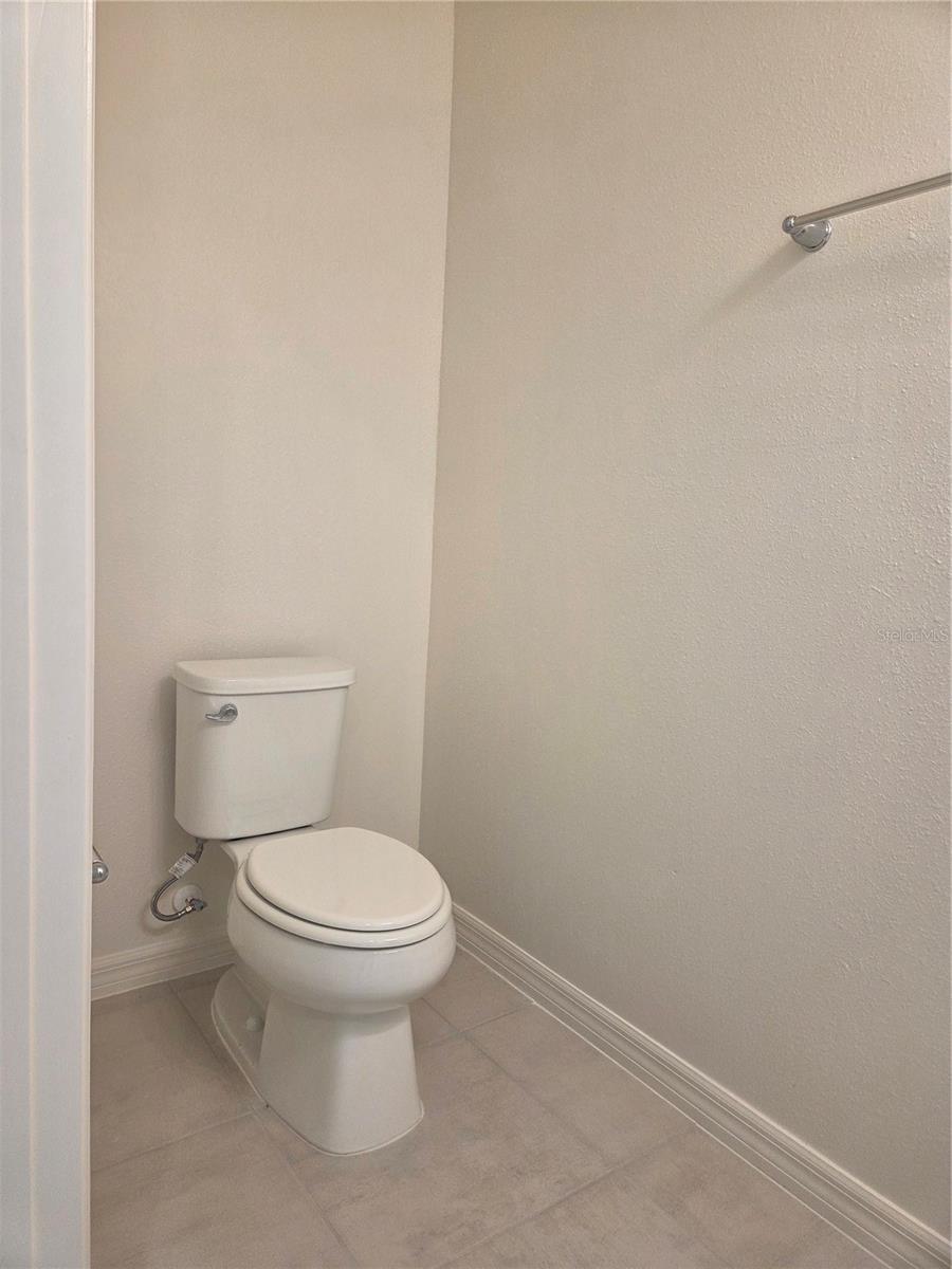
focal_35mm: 23
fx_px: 843
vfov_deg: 73.9
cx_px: 476
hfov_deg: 58.9
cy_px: 634
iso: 100
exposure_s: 1/120
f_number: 1.8
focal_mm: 5.4
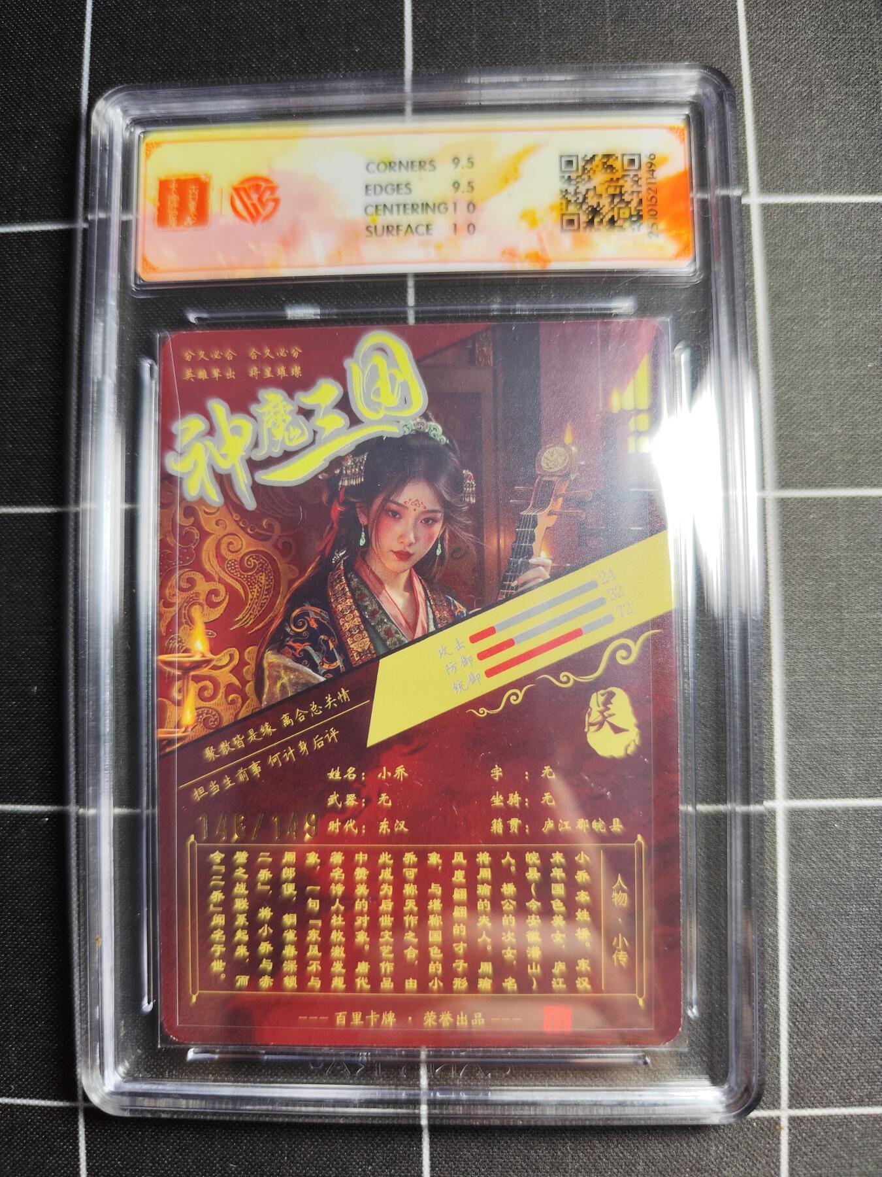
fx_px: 781
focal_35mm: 23
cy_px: 588
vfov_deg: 73.9
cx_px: 441
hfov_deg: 58.9
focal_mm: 6.14
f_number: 1.65
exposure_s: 1/50
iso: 200
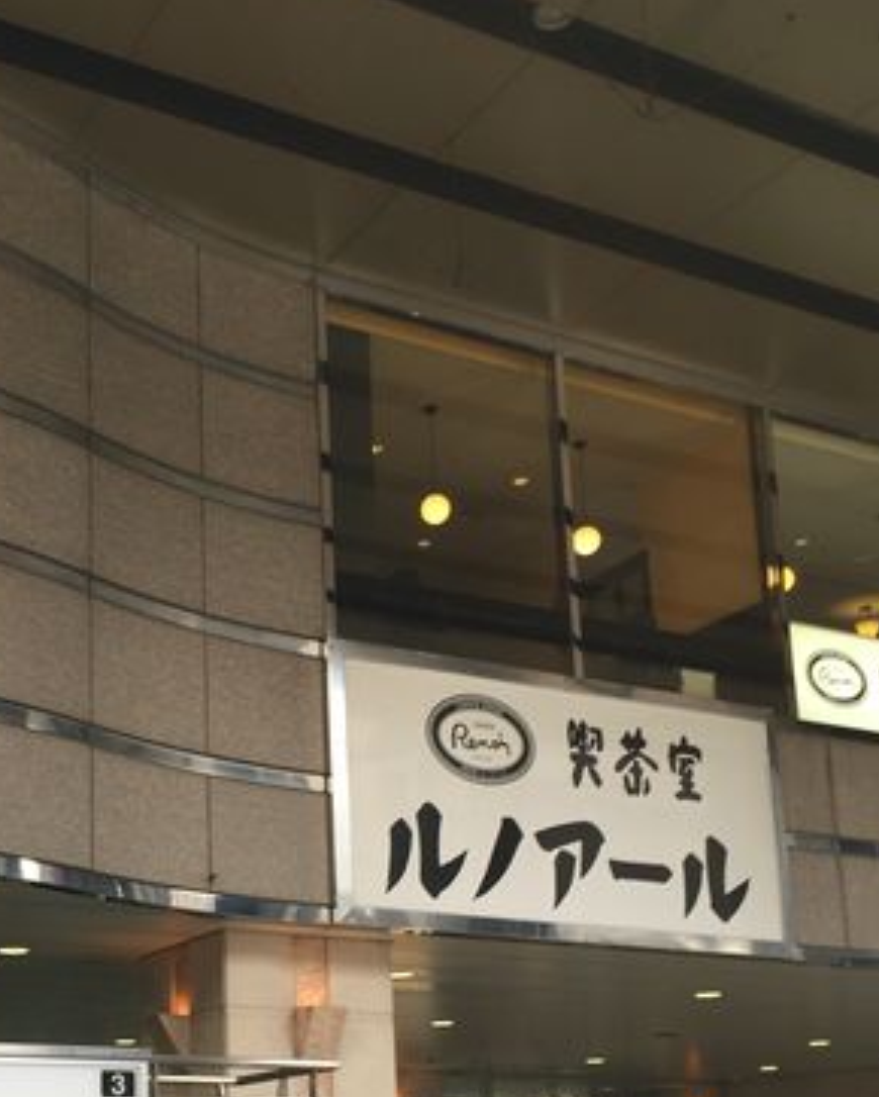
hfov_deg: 29.7
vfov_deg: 36.3
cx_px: 200
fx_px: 1625
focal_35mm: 50
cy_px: 845
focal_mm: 4.15
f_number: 2.2
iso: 32
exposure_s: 1/120
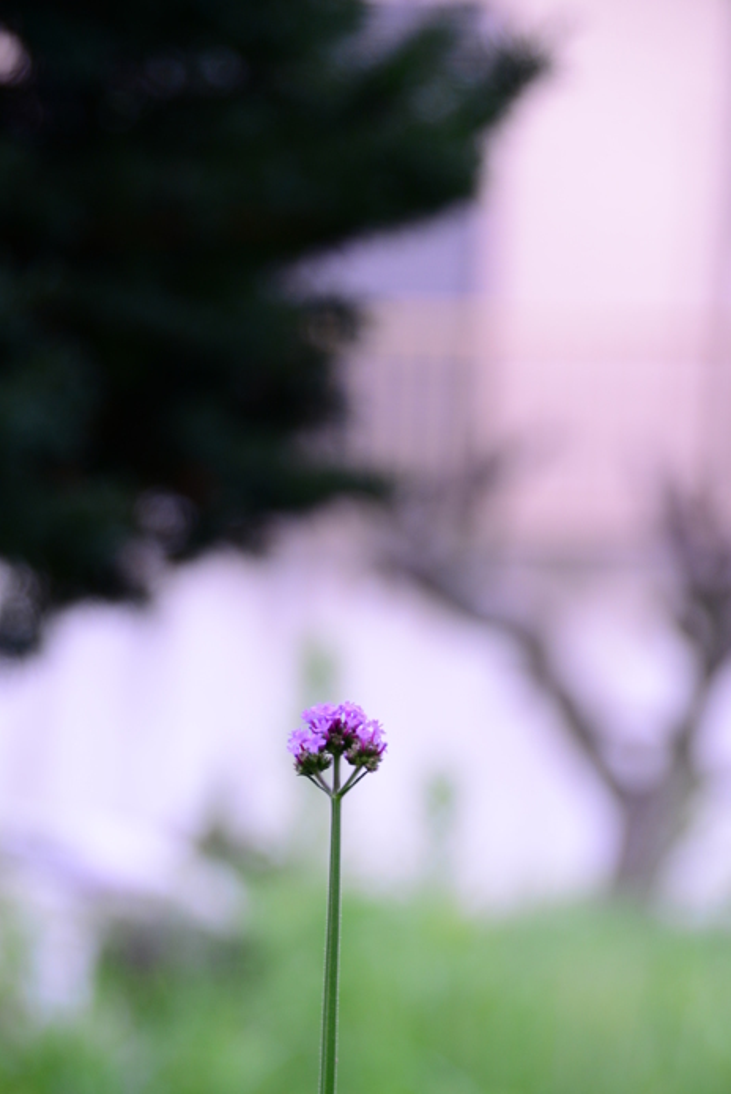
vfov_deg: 12.6
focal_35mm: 162
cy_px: 779
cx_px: 325
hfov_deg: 8.5
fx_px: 4929
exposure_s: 1/60
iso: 400
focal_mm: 110
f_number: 5.6
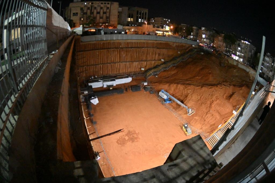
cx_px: 138
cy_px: 92
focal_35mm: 15
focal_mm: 10.5
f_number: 2.8
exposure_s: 1/320
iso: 2500
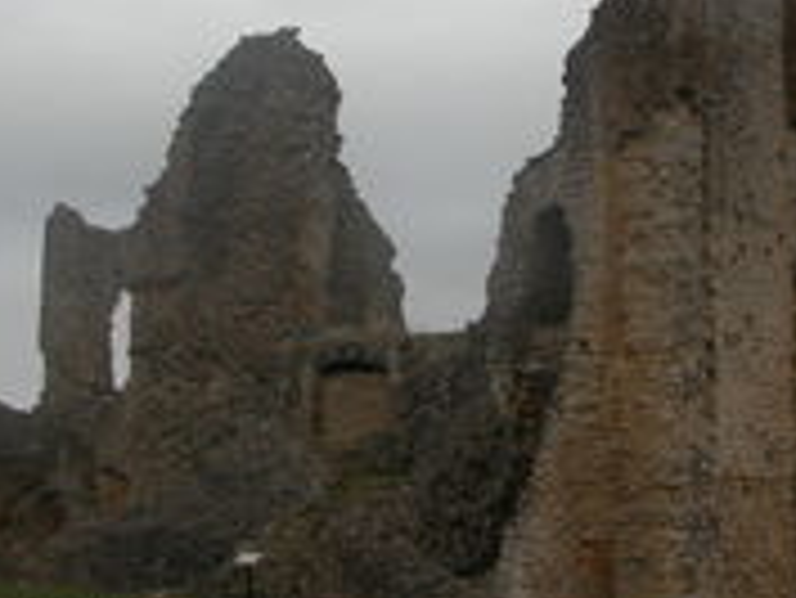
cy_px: 189
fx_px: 1818
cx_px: 378
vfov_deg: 18.6
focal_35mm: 79
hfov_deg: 24.7
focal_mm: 8.9
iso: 100
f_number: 5
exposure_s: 1/175
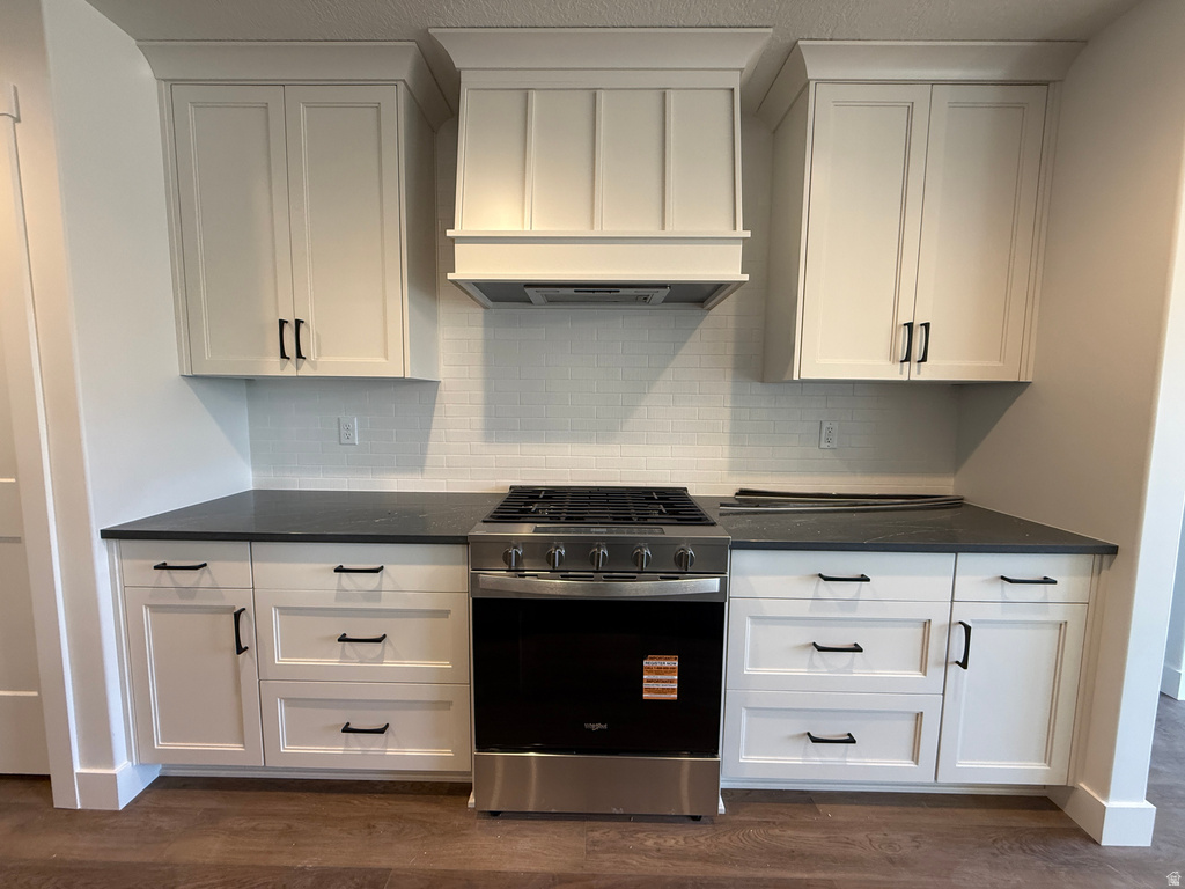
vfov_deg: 85.7
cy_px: 444
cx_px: 592
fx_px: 479
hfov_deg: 102.1
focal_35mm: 14
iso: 200
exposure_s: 1/120
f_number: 2.2
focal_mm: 2.22
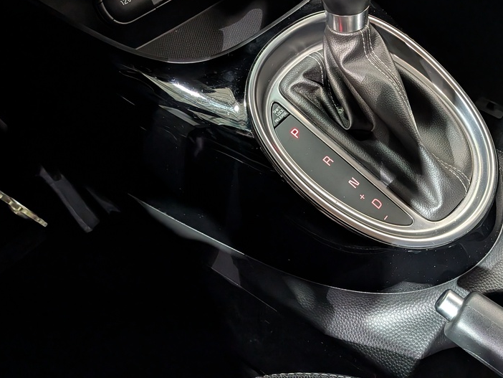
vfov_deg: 39.8
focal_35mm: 35
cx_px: 357
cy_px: 104
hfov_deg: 51.1
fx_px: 509
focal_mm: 4.53
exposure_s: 1/30
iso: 859
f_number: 1.7
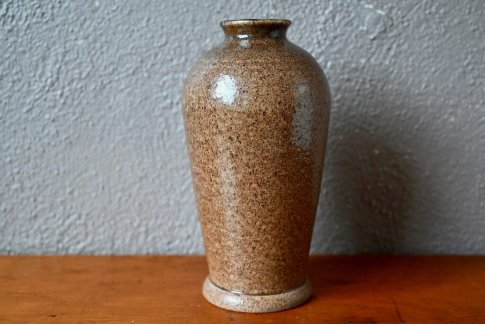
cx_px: 242
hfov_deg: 41.9
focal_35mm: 47
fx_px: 634
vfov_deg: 28.7
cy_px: 162
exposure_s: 1/50
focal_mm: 47
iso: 800
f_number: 4
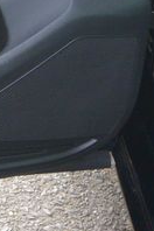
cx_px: -278
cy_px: -101
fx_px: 898
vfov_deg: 13.9
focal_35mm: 140
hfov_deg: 8.5
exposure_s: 1/125
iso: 200
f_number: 3.5
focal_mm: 10
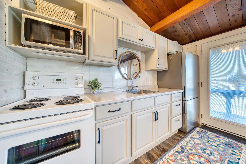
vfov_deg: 90.1
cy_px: 82
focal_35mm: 12
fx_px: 82
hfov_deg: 112.6
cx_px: 123
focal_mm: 12
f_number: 5
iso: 100
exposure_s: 1/6
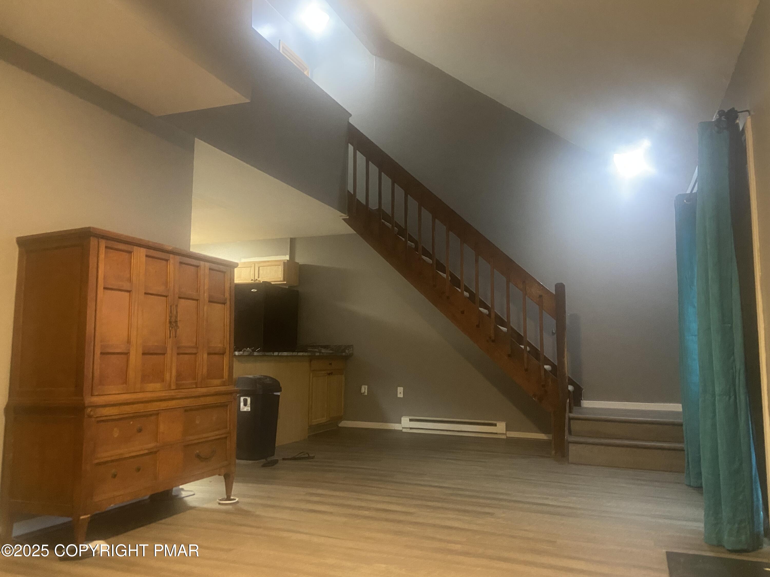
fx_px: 578
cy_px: 288
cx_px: 385
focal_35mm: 26
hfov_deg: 67.3
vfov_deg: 53.1
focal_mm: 4.25
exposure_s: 1/30
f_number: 1.8
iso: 500
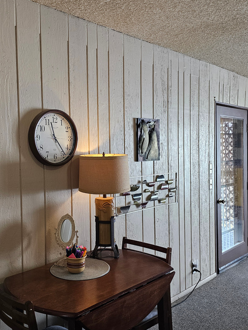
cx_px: 94
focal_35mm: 35
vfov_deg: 52.6
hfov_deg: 40.4
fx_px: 334
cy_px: 168
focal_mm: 6.3
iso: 200
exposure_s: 1/120
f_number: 1.7
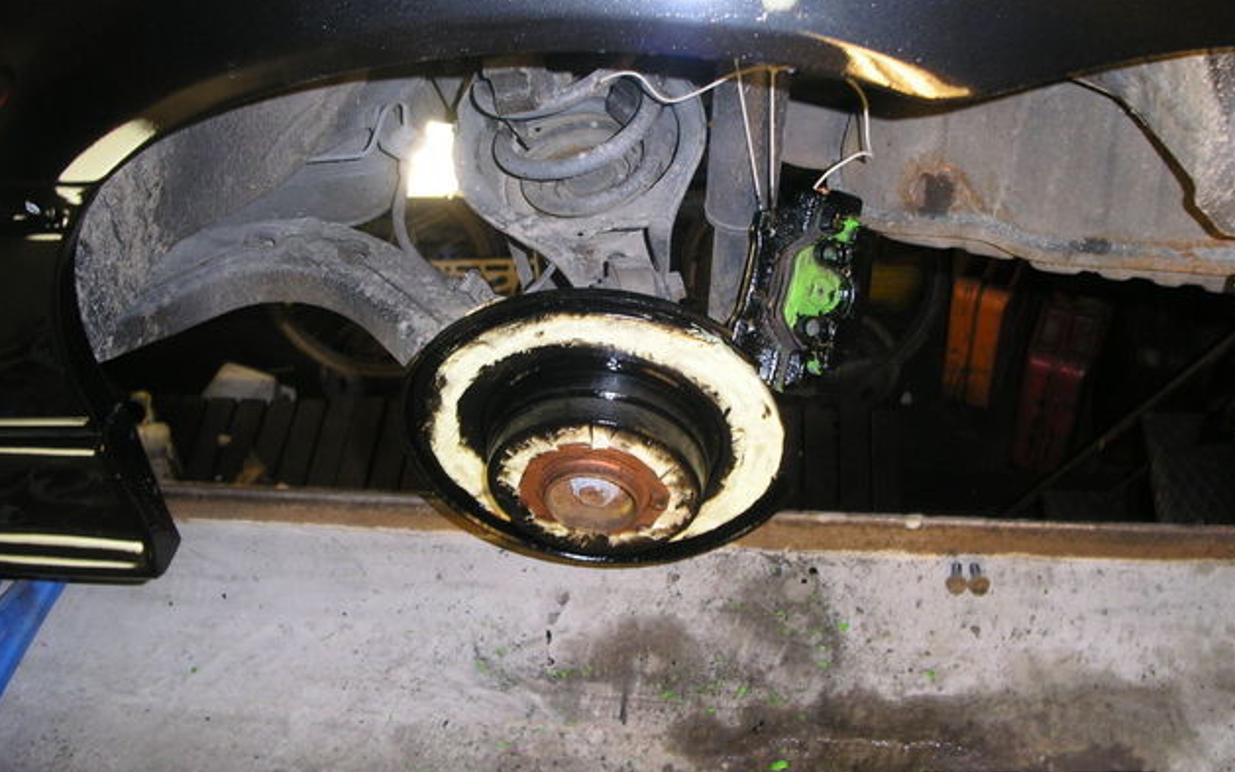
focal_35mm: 41
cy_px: 332
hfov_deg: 48.2
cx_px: 620
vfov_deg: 31.2
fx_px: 1380
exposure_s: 1/45
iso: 200
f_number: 2.8
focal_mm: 7.8
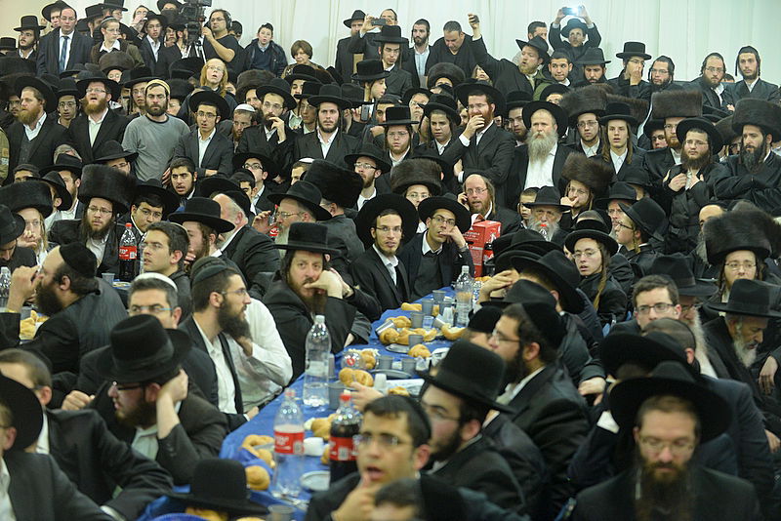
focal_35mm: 78
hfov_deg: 26.0
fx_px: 1693
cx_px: 390
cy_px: 260
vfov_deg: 17.5
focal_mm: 78
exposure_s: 1/100
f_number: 4
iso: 2000
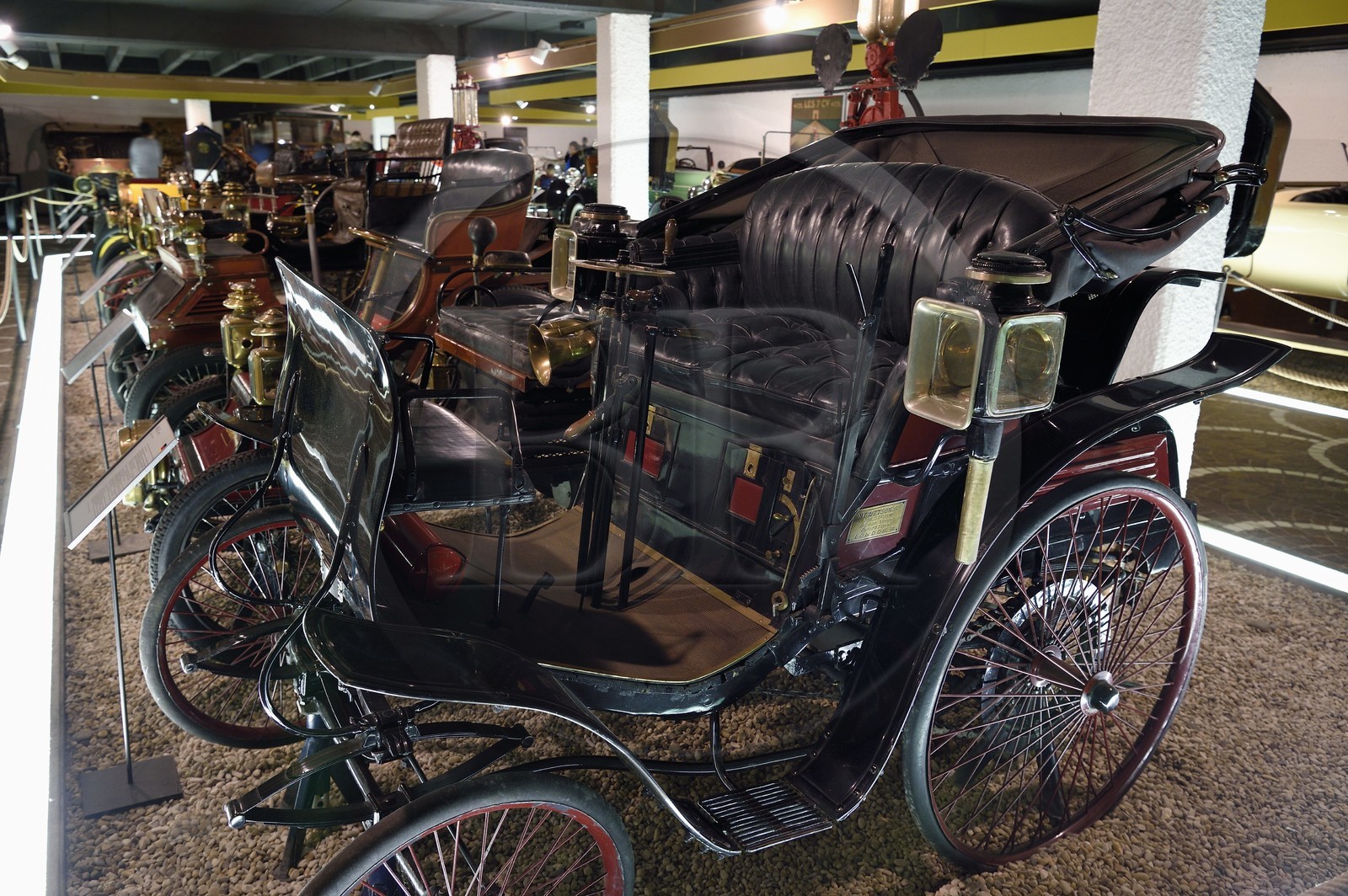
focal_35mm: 29
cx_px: 674
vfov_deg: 44.9
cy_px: 448
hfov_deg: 63.7
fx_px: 1085
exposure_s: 1/6
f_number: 5.6
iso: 800
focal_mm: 29
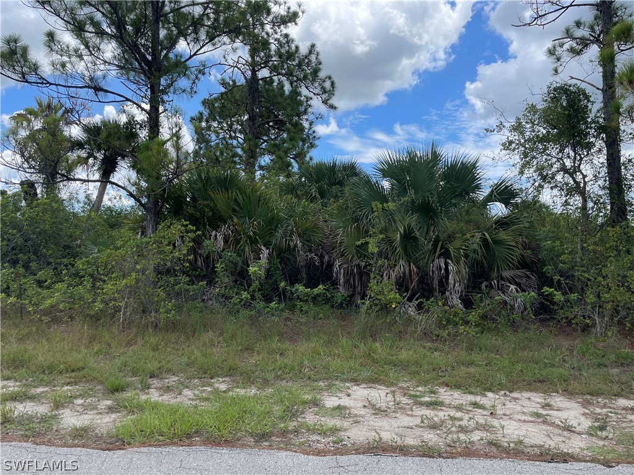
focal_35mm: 26
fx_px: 476
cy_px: 238
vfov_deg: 53.1
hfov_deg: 67.3
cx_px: 317
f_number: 1.6
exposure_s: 1/2959
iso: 50
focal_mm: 4.2
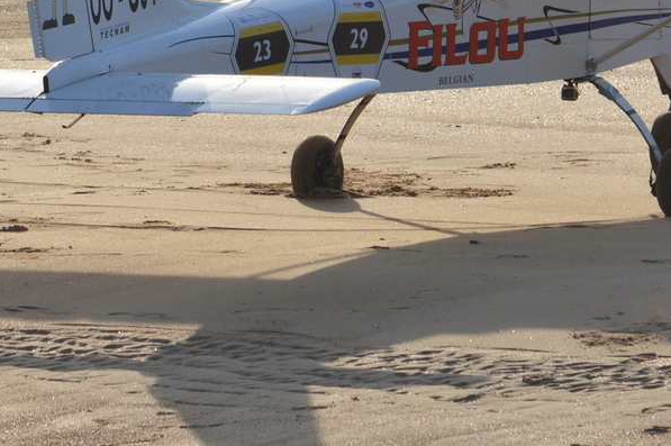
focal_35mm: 885
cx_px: 271
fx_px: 16481
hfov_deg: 2.3
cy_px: -15
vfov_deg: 1.6
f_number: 8
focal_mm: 220
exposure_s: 1/2000
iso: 400
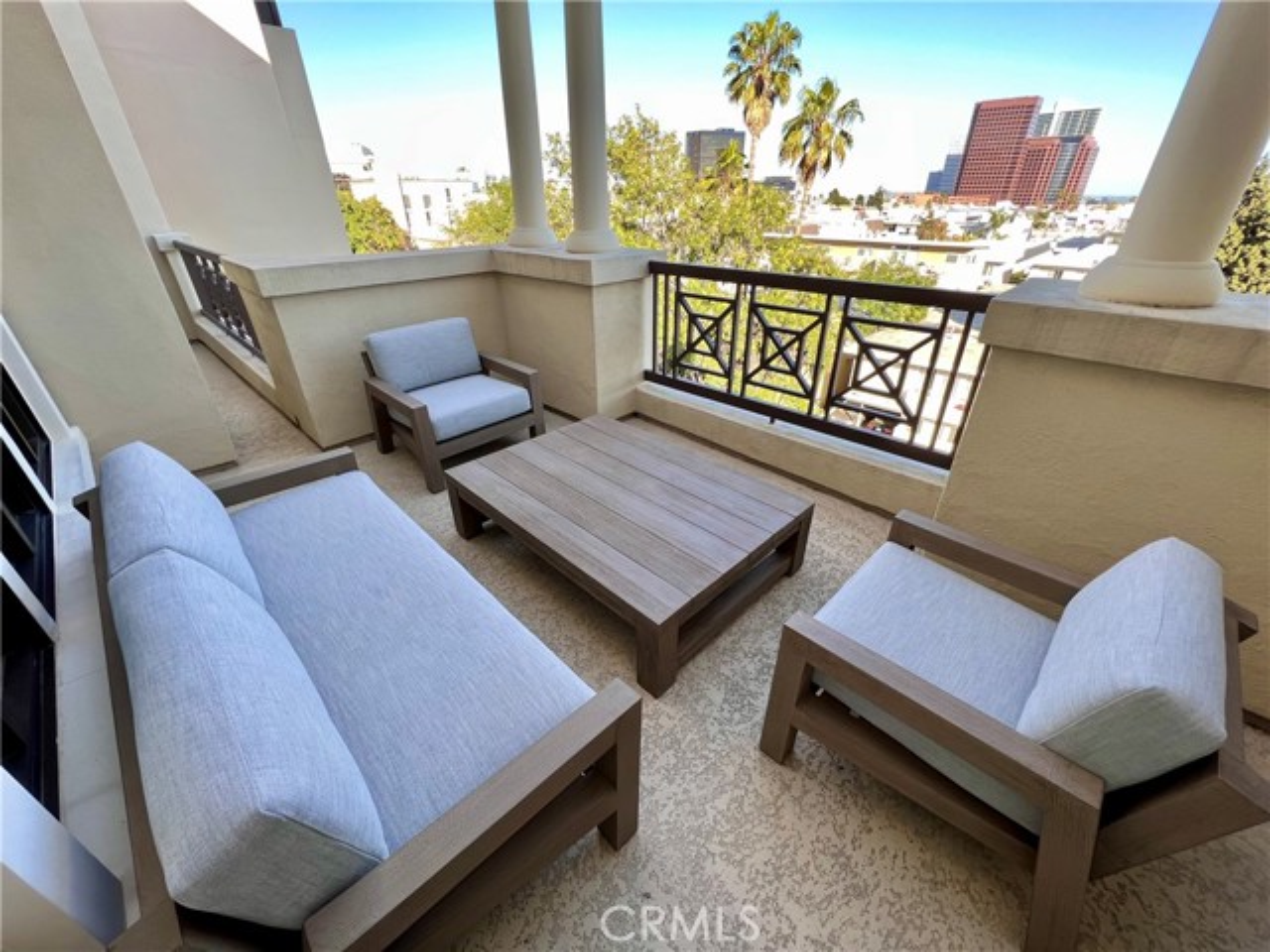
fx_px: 477
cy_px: 476
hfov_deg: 106.2
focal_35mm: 13
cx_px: 635
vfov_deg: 89.9
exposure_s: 1/173
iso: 32
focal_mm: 1.57
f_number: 1.8
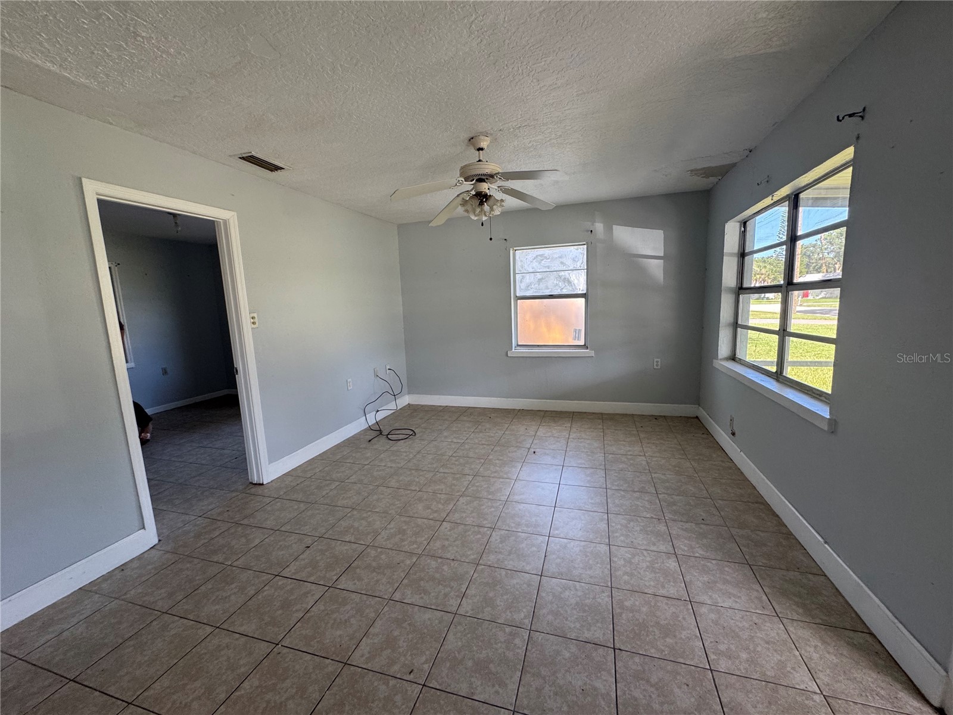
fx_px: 385
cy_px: 358
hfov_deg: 102.1
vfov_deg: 85.7
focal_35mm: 14
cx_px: 476
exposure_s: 1/99
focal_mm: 2.22
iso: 160
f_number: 2.2
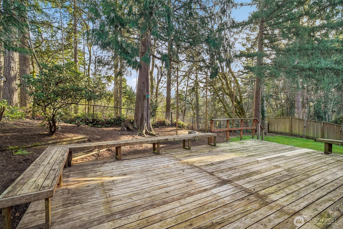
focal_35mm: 16
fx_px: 152
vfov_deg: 73.7
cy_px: 114
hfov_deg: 96.7
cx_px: 172
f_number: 8
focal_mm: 16
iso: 1600
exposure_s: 1/250
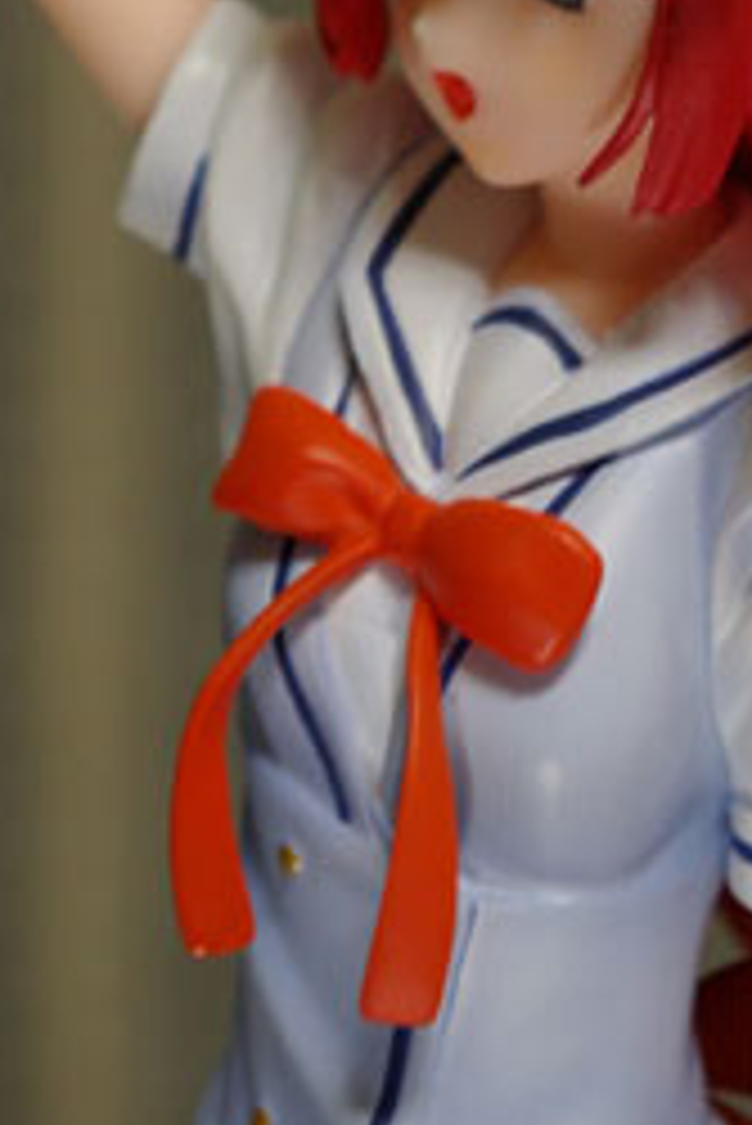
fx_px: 5572
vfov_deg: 11.5
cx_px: 599
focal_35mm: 178
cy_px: 268
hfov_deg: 7.7
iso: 800
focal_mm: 55
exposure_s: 1/20
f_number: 8
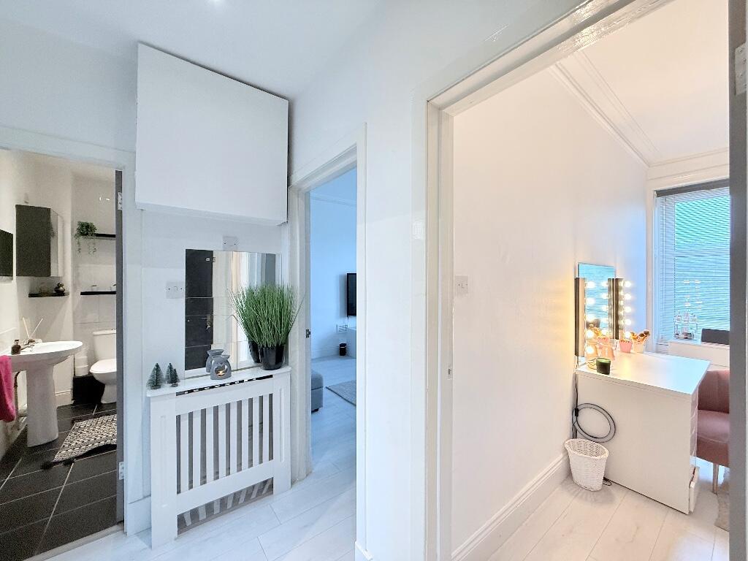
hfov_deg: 102.1
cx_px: 374
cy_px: 280
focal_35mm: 14
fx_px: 303
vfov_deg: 85.7
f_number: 2.2
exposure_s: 1/99
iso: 250
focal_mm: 2.22
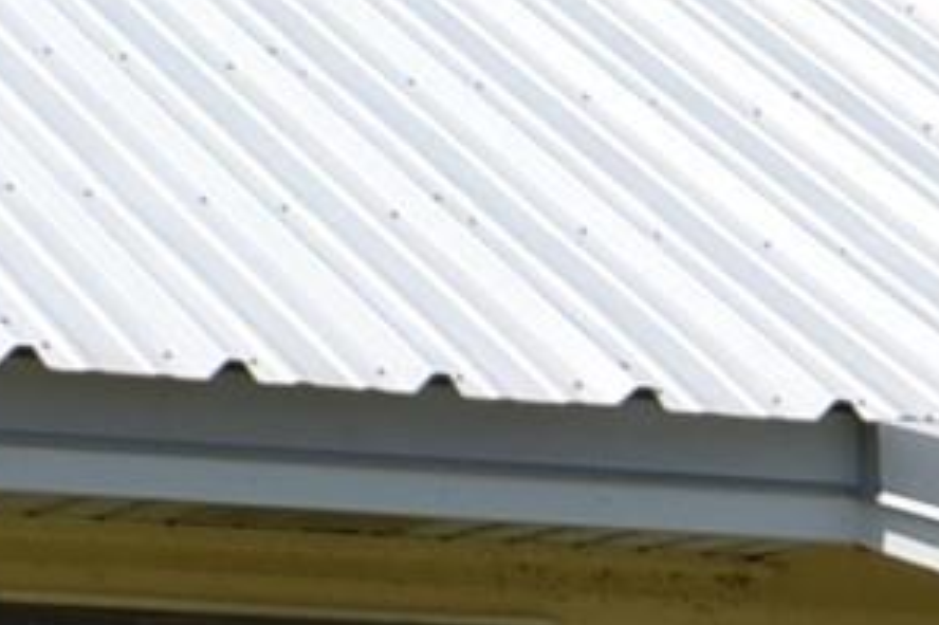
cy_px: 1491
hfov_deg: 6.7
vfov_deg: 4.4
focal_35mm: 304
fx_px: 7925
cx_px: 1069
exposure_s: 1/200
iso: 100
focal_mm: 26
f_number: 9
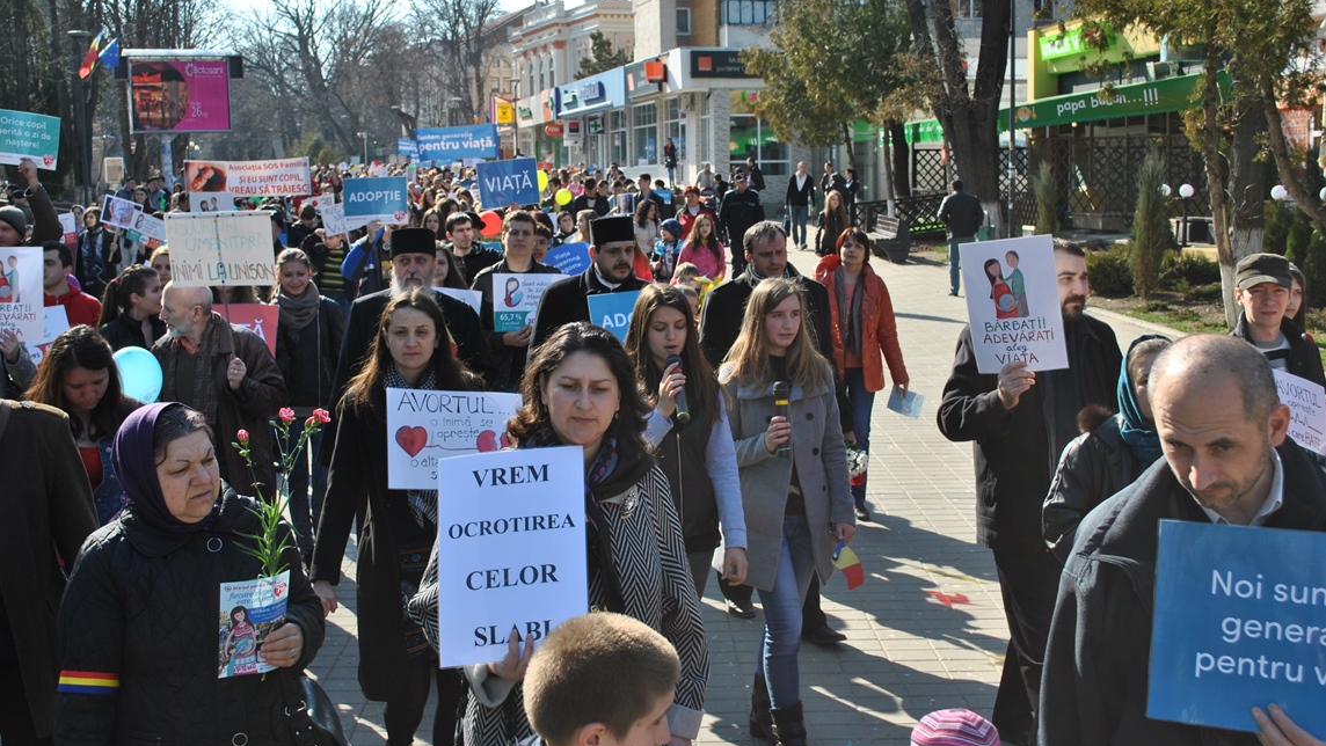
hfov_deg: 49.4
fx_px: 1442
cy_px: 331
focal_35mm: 41
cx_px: 664
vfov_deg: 29.0
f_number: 7.1
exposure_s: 1/200
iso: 100
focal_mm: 26
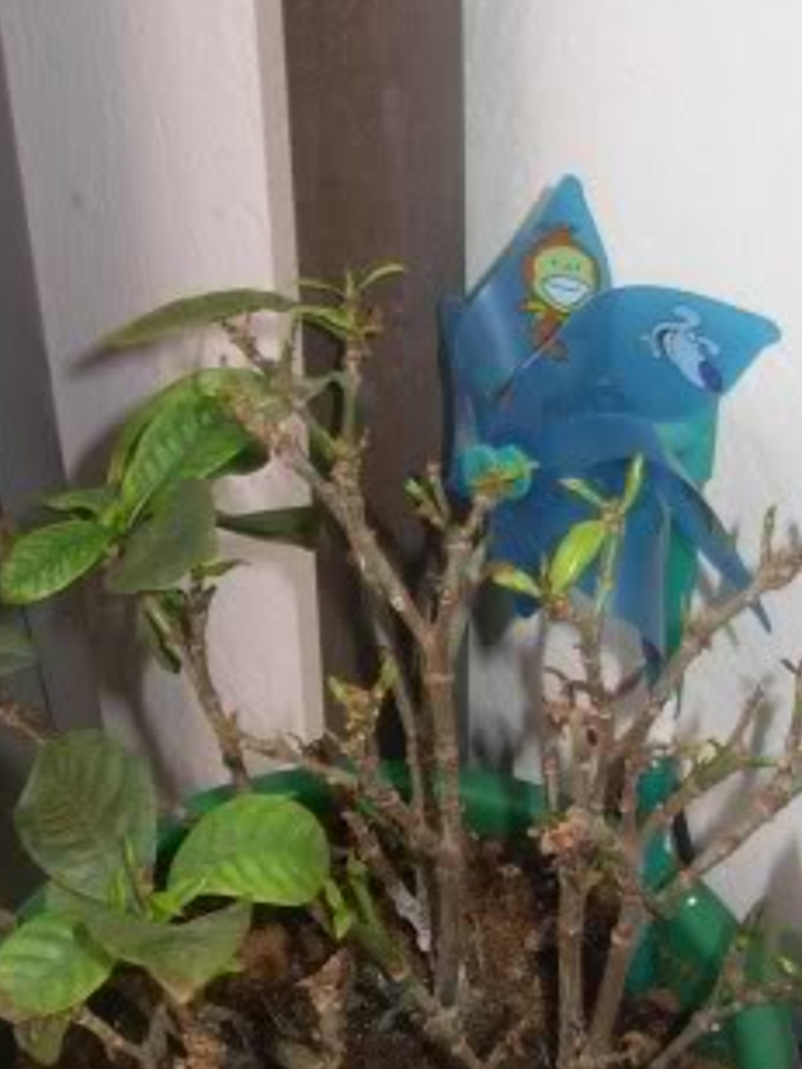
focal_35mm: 79
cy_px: 701
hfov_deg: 18.6
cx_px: 292
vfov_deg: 24.6
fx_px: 2440
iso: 79
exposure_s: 1/22.6
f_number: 2.9
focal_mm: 6.3
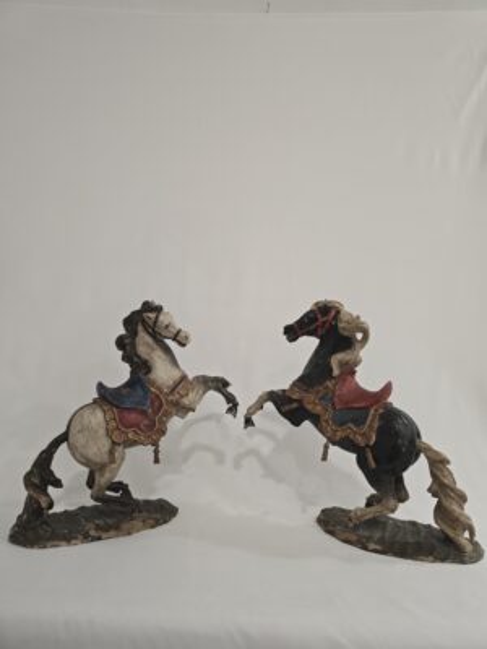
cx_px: 244
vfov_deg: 73.9
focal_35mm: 23
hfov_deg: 58.9
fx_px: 431
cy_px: 324
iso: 160
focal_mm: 6.3
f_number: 1.7
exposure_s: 1/100
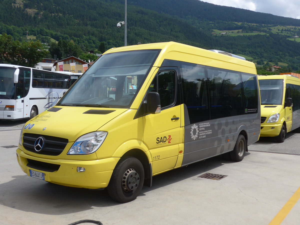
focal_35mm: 39
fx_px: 338
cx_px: 150
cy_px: 112
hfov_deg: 47.9
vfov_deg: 36.8
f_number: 2.8
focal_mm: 8
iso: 80
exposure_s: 1/2000
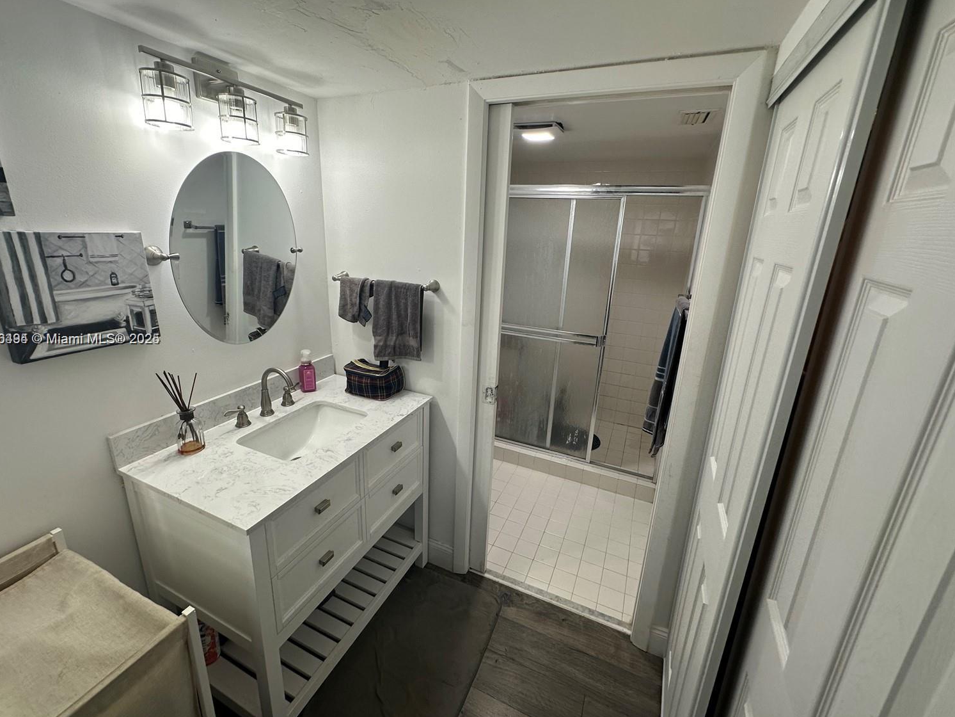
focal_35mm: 15
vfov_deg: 81.7
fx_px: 414
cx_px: 467
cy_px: 340
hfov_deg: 98.2
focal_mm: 2.22
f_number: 2.2
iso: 100
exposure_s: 1/120
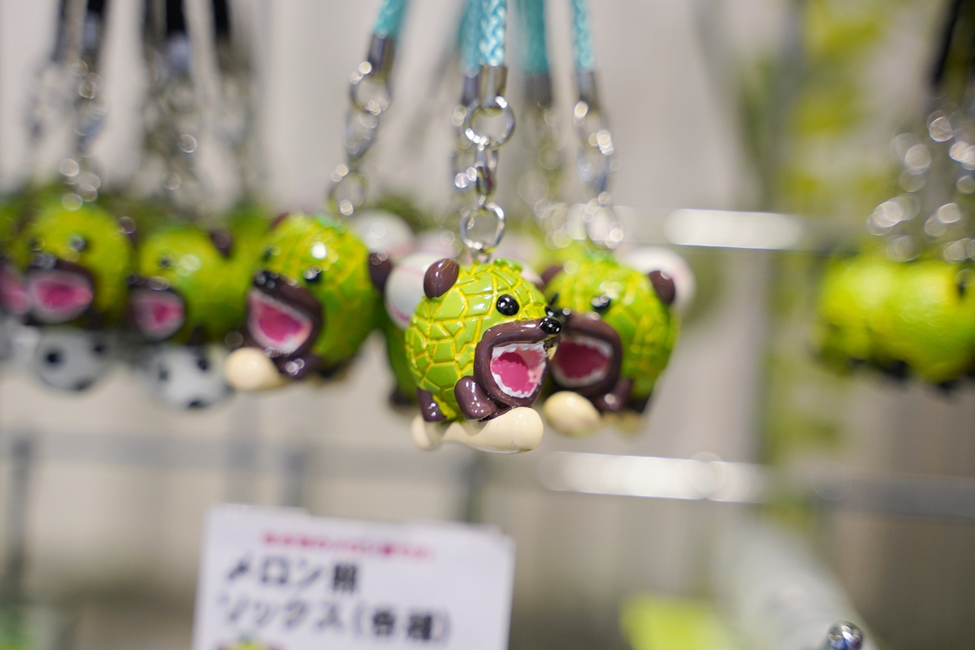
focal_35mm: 75
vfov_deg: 18.2
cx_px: 488
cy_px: 325
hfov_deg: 27.0
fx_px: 2031
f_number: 3.5
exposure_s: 1/80
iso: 1600
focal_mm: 75
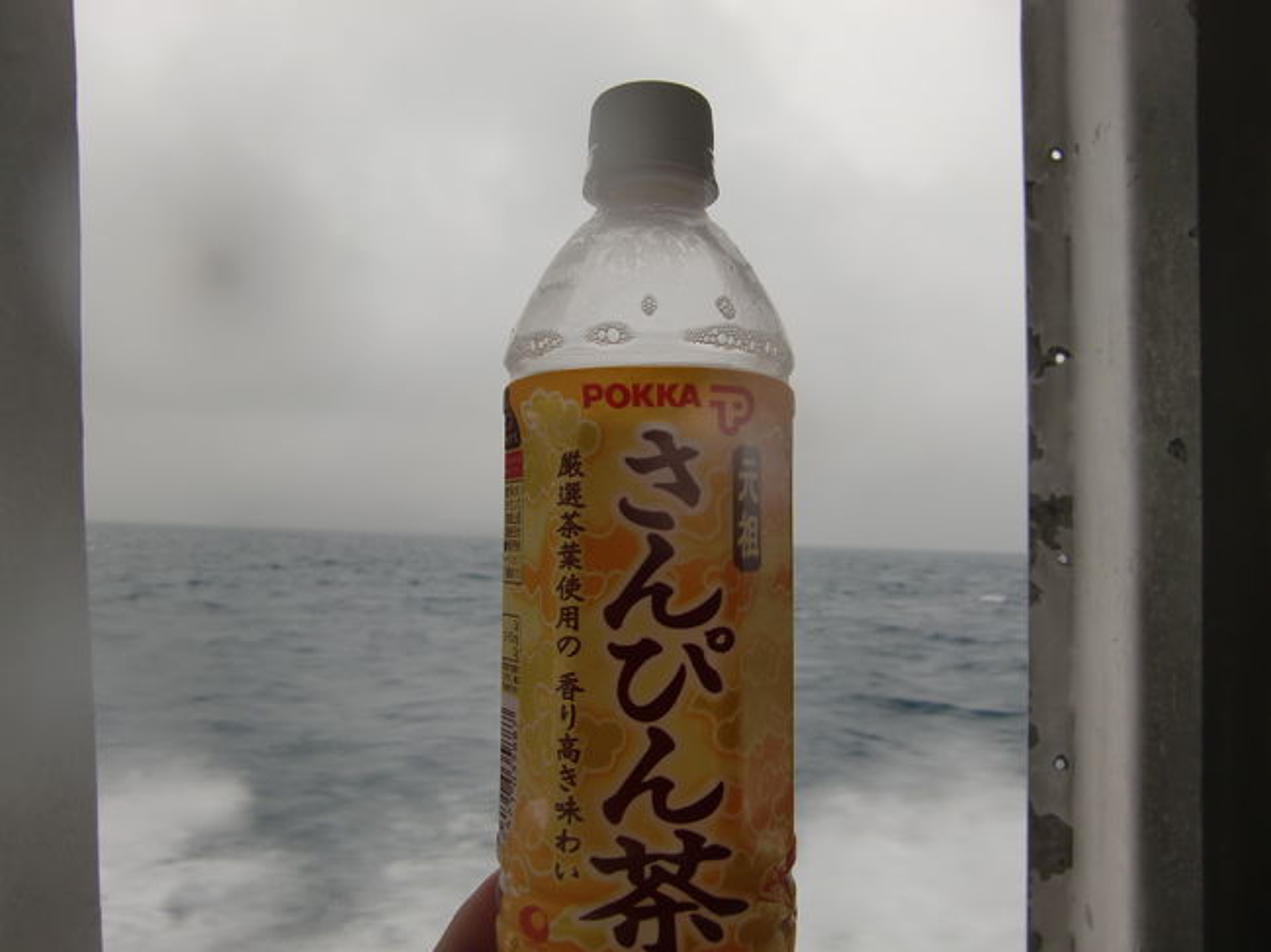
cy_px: 476
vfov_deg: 49.7
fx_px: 1028
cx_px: 636
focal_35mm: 28
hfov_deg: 63.5
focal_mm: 4.9
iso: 64
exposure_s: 1/160
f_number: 7
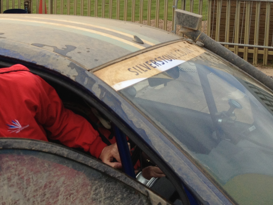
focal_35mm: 75
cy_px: 24
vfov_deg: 19.3
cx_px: 9
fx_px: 591
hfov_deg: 24.9
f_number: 2.4
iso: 64
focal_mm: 4.28
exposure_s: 1/1200
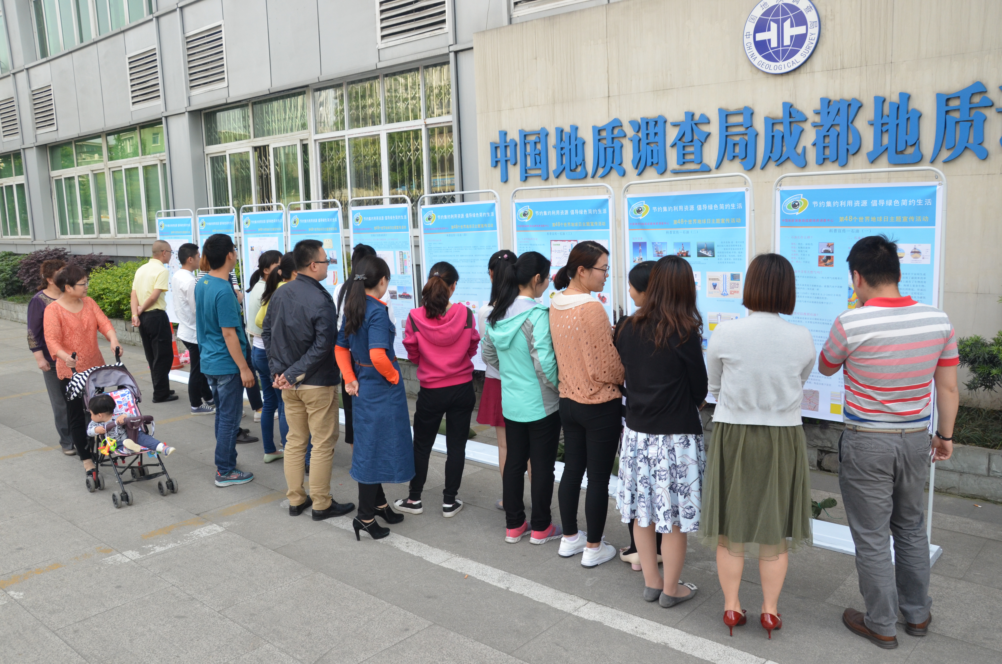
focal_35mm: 27
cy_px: 332
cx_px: 501
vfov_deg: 47.7
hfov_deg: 67.5
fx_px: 750
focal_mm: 18
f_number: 8
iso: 640
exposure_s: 1/250
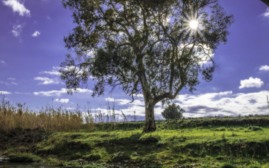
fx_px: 242
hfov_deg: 58.1
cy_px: 90
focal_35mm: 33
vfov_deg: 38.3
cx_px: 135
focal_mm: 21.1
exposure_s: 1/160
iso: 200
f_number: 16
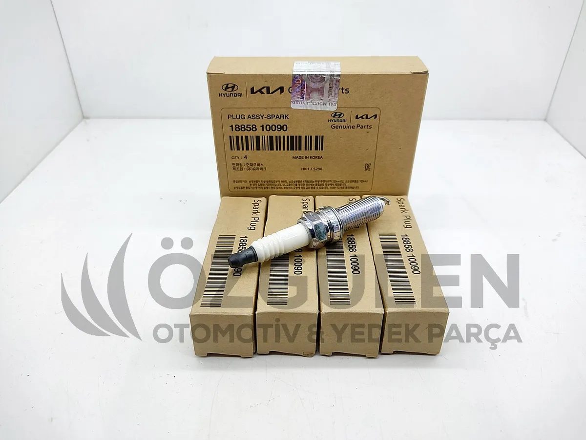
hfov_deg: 67.3
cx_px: 293
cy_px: 220
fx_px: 440
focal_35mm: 26
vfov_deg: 53.1
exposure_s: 1/116
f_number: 1.79
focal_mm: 4.74
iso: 100
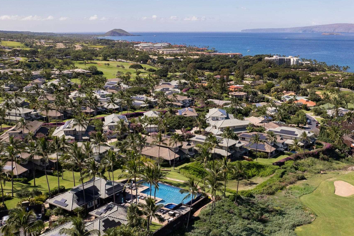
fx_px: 364
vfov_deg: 35.9
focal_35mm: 37
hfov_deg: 51.2
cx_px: 226
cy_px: 120
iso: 100
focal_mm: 8.38
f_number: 2.8
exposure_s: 1/80
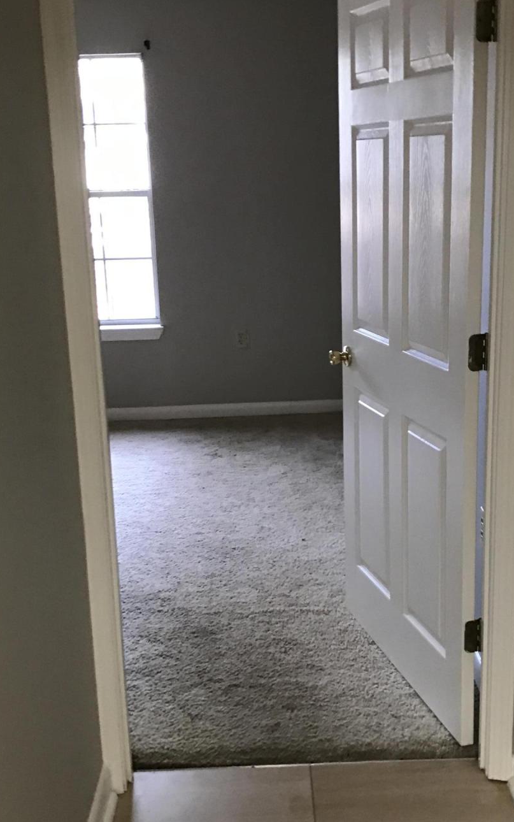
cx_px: 296
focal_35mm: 46
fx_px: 1030
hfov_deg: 28.0
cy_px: 441
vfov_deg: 43.4
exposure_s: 1/15
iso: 50
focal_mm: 3.99
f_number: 1.8
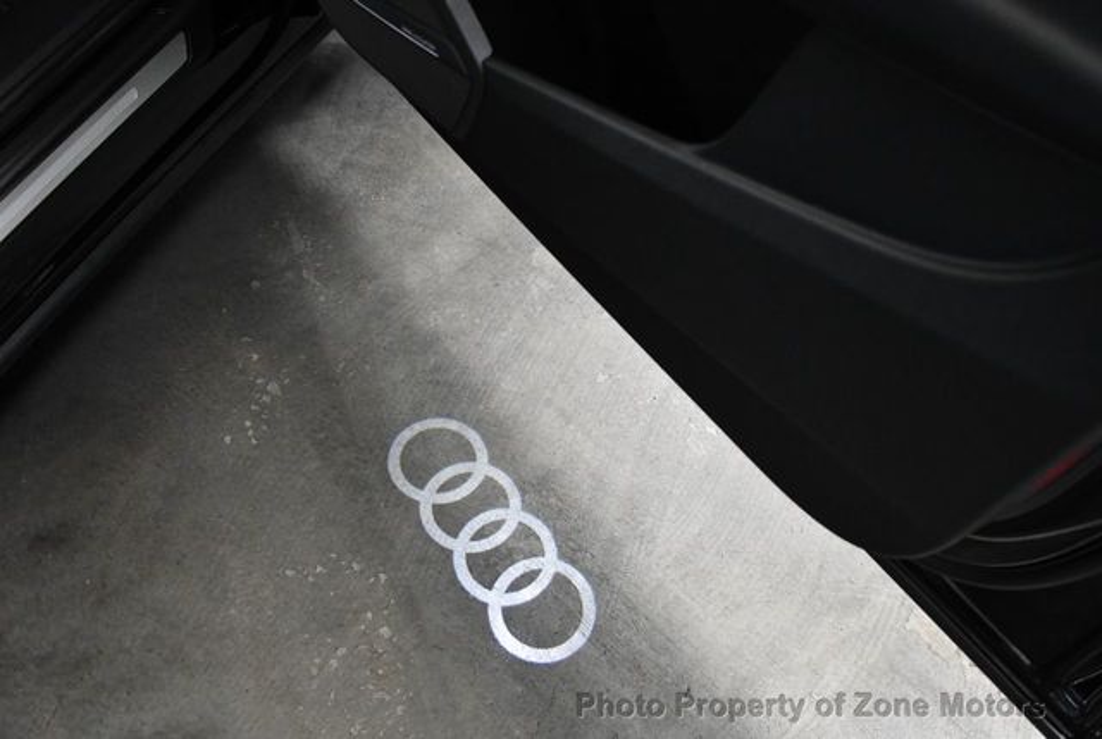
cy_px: 370
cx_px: 551
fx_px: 1104
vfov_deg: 37.0
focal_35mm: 36
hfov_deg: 53.1
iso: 2200
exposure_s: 1/125
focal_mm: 18
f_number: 3.5
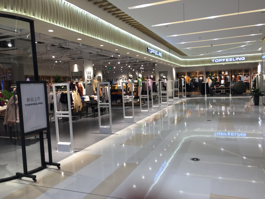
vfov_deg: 48.2
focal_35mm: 29
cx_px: 132
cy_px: 100
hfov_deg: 61.7
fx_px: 222
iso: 32
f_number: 2.2
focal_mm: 4.15
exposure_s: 1/50
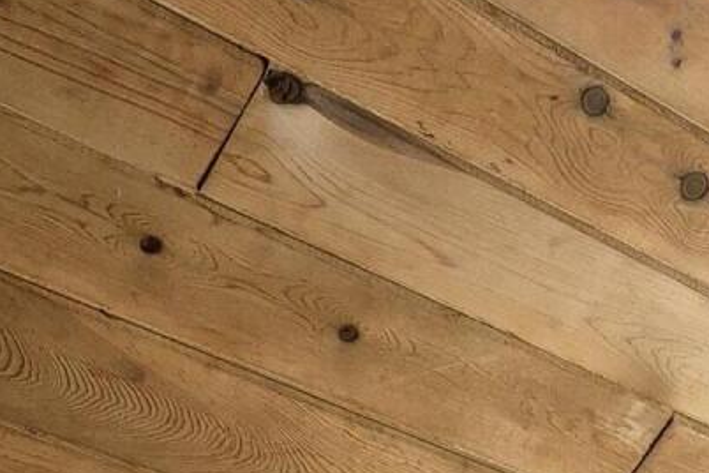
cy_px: 1514
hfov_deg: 14.8
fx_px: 2343
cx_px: 1305
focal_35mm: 119
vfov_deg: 8.9
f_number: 1.8
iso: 250
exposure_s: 1/120
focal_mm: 5.4
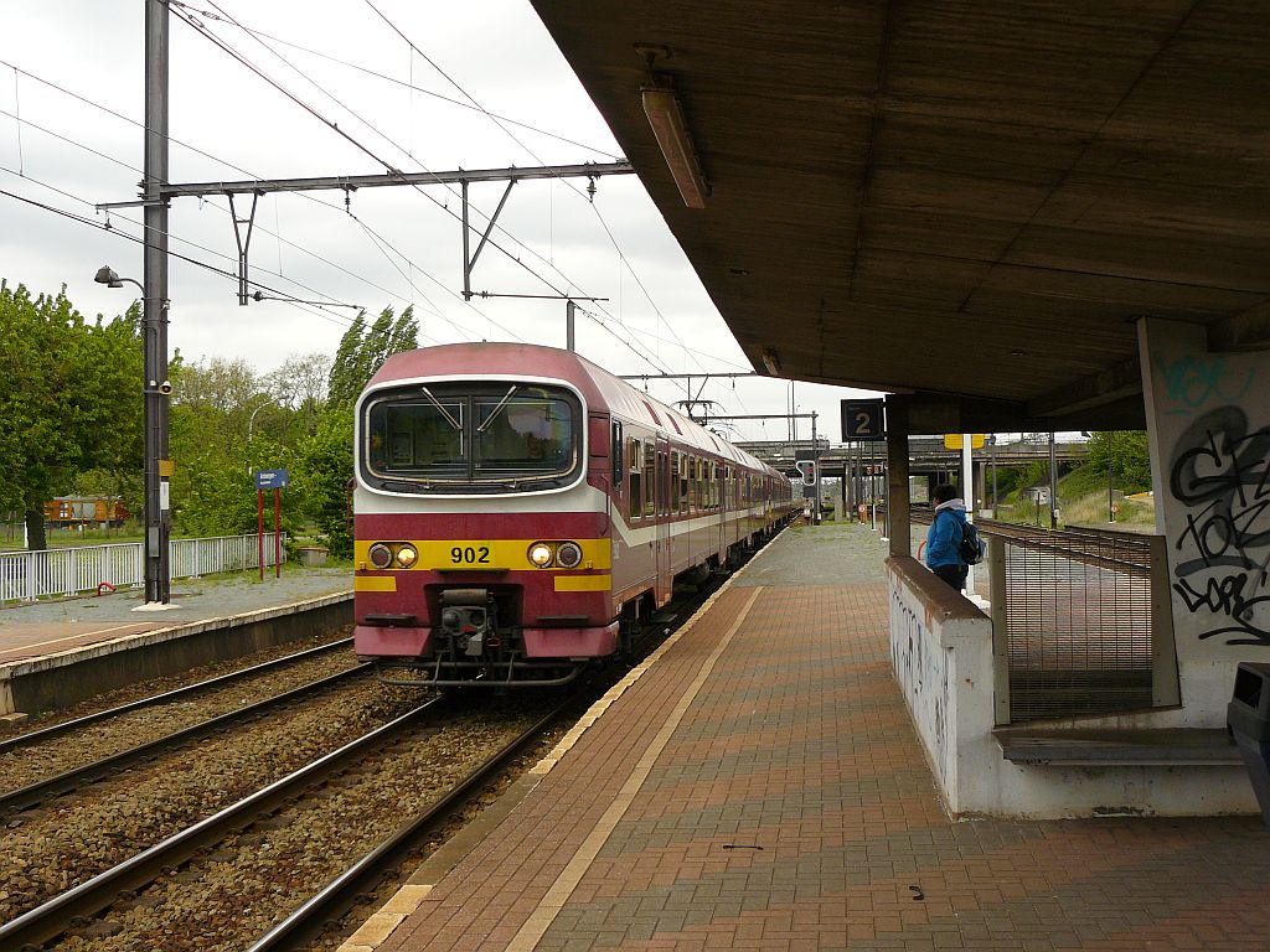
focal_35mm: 43
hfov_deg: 43.9
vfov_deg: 33.6
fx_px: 1578
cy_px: 476
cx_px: 635
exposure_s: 1/200
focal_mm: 7.1
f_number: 4
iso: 100
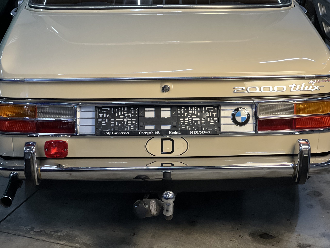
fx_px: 734
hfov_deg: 25.3
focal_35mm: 77
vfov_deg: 19.1
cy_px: 124
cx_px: 165
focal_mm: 9
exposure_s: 1/33
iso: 250
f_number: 2.8
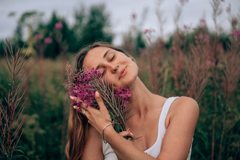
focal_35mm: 70
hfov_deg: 28.8
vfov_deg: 19.5
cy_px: 80
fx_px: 467
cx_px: 120
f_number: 2.8
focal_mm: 70
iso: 1250
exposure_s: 1/125
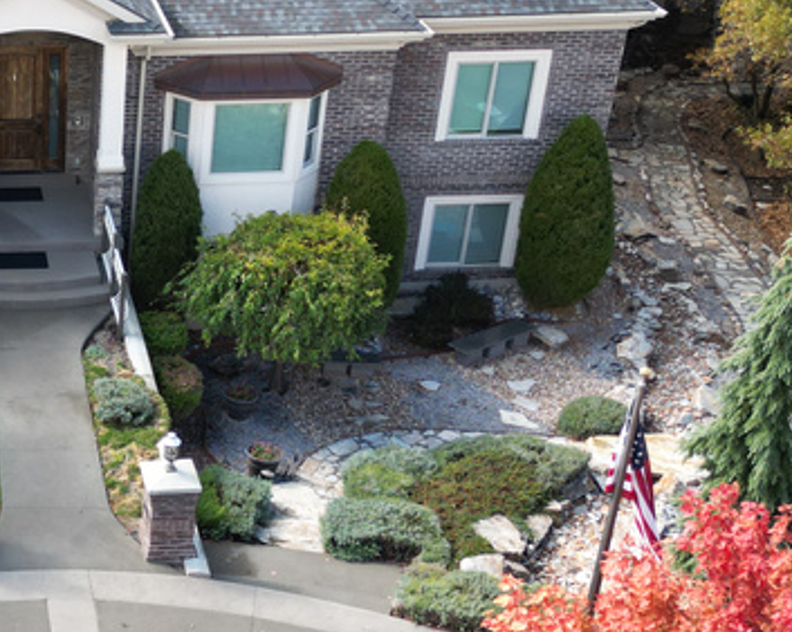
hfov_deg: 26.2
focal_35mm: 68
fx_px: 1593
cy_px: 352
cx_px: -36
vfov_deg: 22.5
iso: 130
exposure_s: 1/500
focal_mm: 6.72
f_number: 1.7
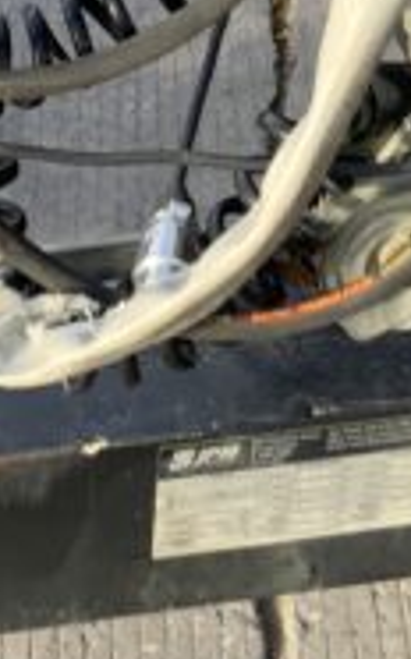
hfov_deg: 12.3
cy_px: -85
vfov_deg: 18.8
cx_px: 159
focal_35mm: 106
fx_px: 1903
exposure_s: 1/215
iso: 16
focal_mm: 3
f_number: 1.8
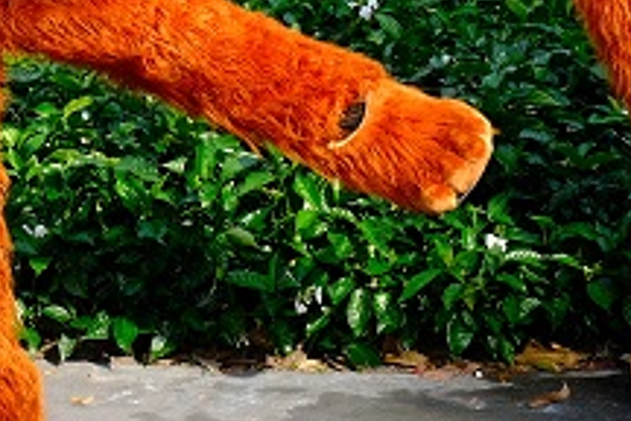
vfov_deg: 10.3
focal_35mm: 129
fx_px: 2261
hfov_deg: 15.8
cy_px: -199
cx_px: 169
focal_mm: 20.5
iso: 320
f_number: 5.6
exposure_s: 1/450
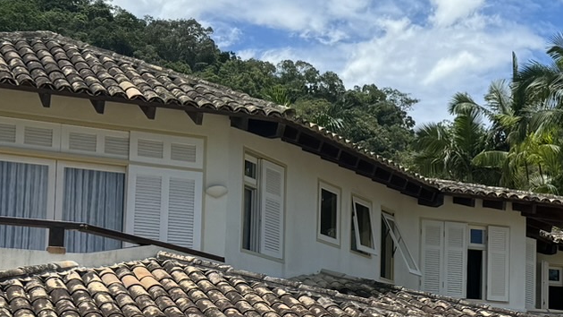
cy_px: 315
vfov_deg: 14.0
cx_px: 695
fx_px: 1269
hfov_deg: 22.8
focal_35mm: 85
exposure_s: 1/4950
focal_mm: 6.86
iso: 80
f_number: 1.78
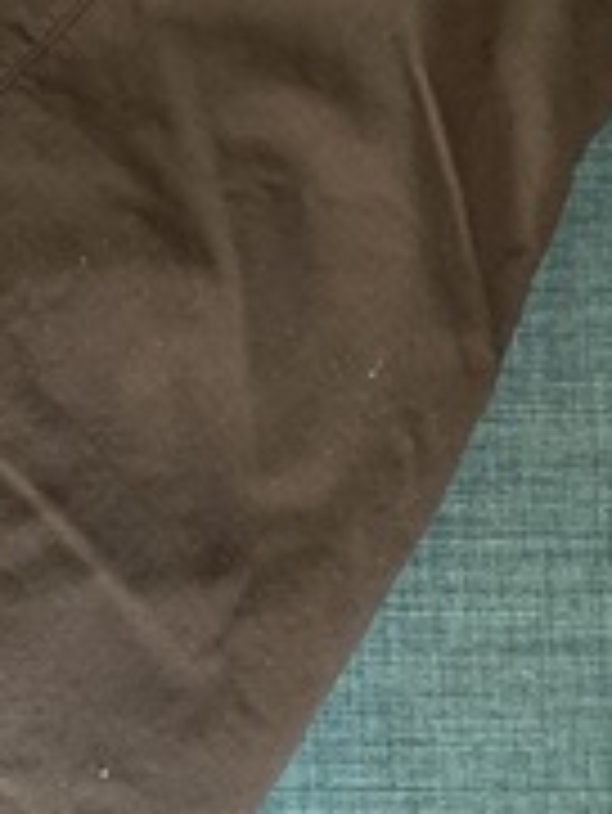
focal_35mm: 108
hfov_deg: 12.6
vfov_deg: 17.8
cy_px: 18
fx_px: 2543
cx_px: -448
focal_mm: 4.25
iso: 160
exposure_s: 1/60
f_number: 1.8
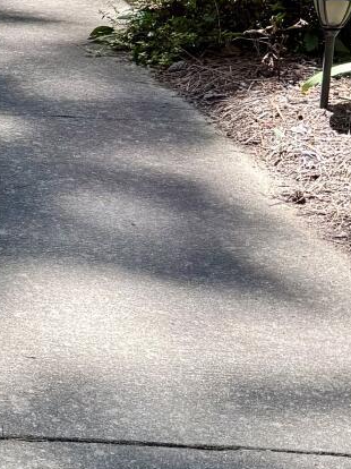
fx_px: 1570
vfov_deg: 16.8
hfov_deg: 11.0
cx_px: -450
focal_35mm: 116
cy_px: 92
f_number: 1.78
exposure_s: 1/735
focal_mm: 6.76
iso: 80
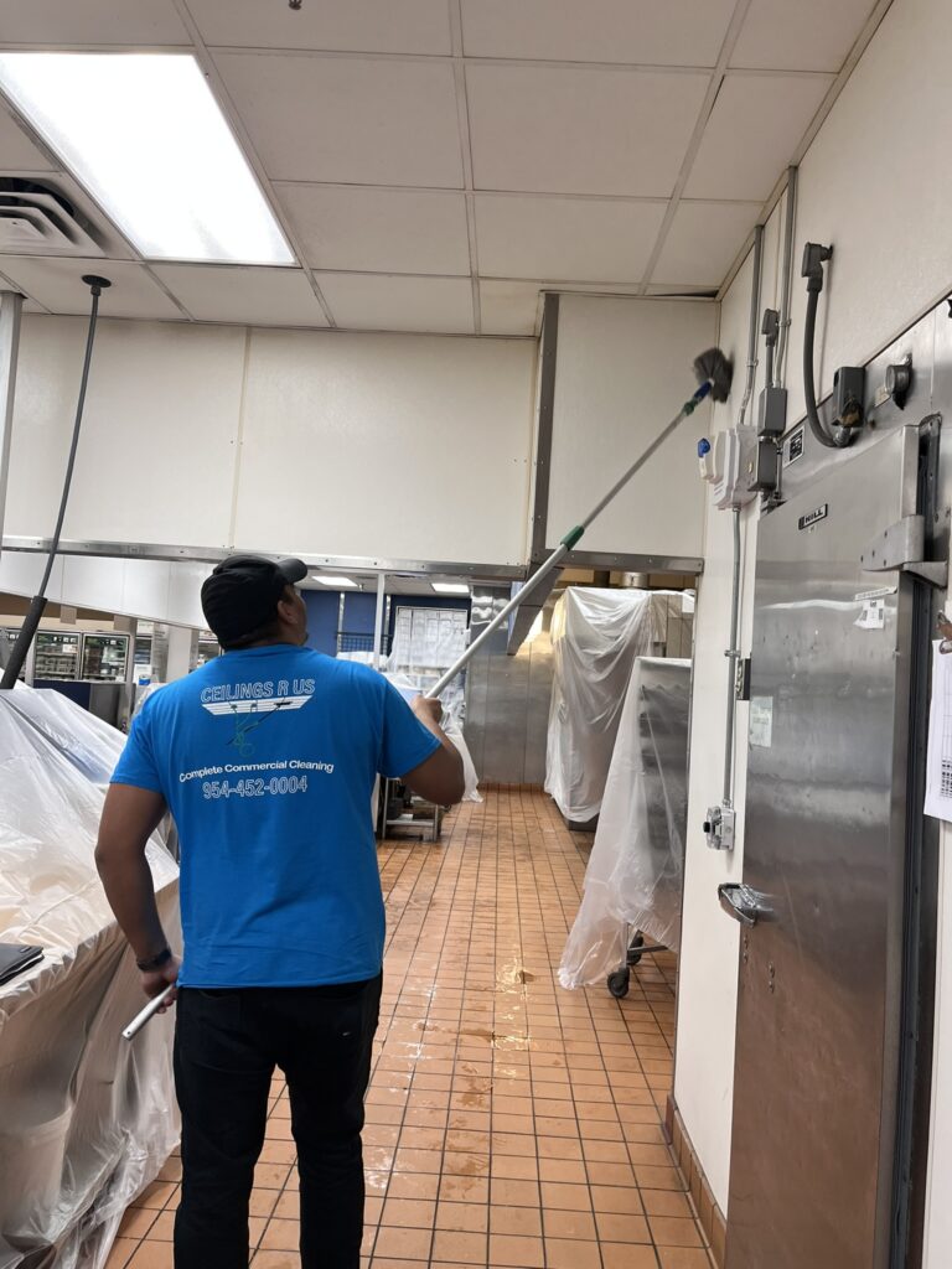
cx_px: 476
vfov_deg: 67.3
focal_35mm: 26
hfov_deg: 53.1
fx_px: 953
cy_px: 634
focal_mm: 5.1
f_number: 1.6
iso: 100
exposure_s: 1/100
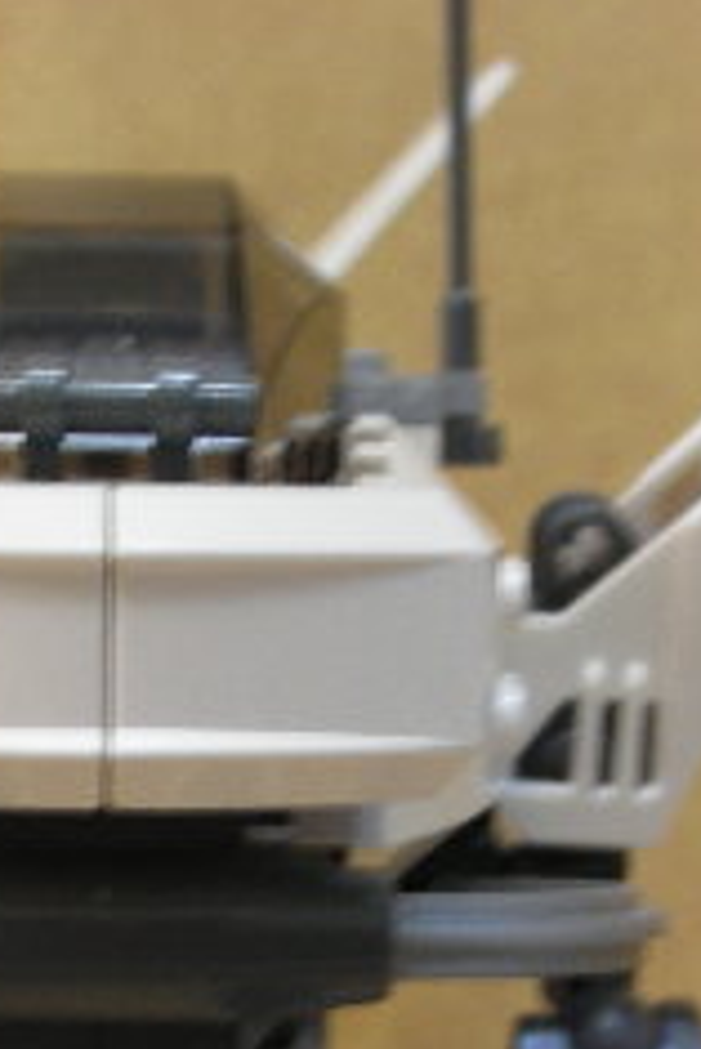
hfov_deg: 13.7
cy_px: 920
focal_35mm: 99
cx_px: 76
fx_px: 2887
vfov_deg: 20.2
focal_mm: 5.8
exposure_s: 1/4
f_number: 3
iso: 120
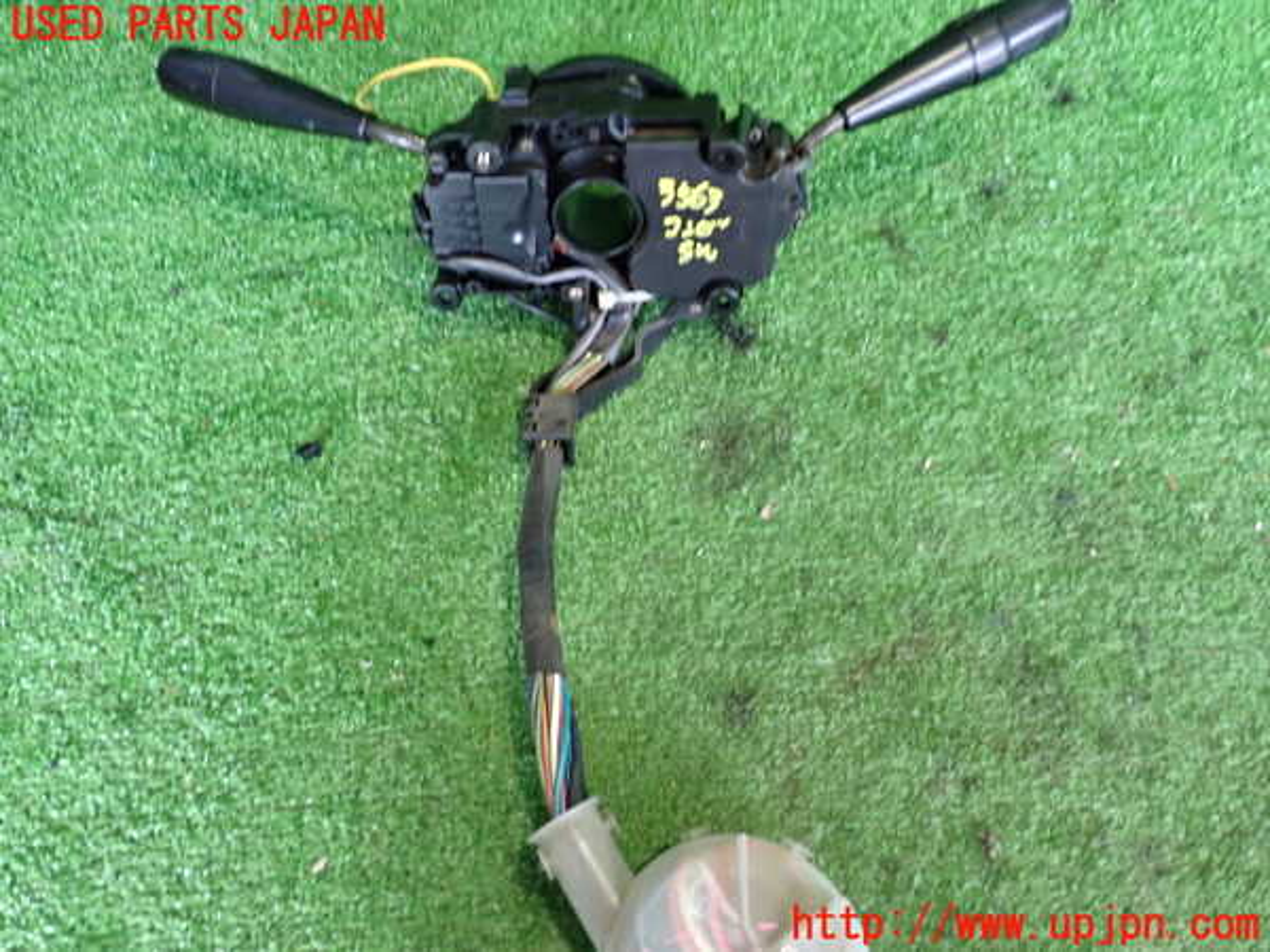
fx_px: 1174
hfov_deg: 56.8
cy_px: 476
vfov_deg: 44.2
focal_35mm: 32
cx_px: 635
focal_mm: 5.79
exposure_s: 1/30
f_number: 2.4
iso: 640
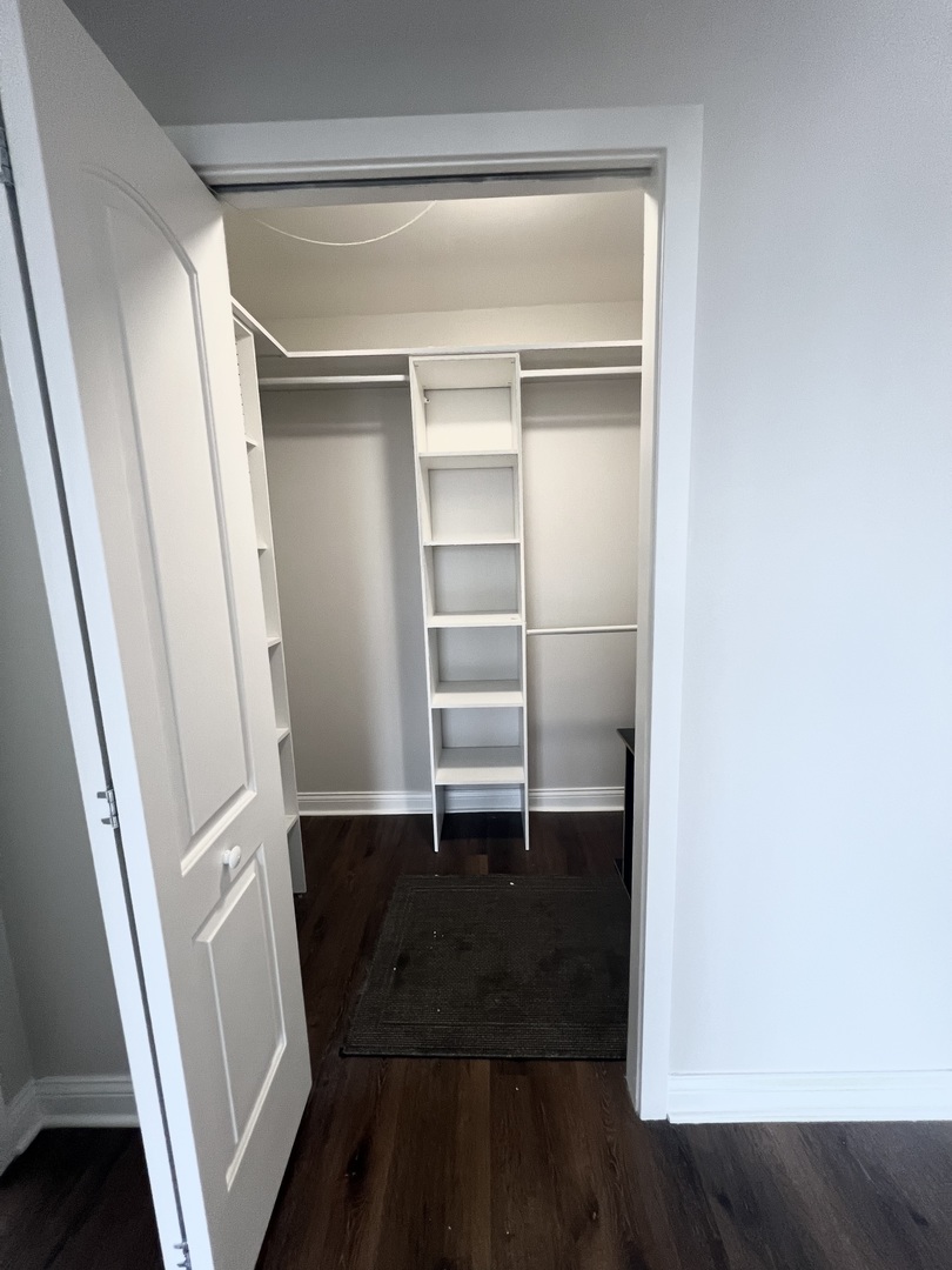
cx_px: 476
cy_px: 635
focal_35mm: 13
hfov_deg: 89.9
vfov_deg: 106.2
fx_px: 477
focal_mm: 1.57
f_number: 1.8
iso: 200
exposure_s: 1/60
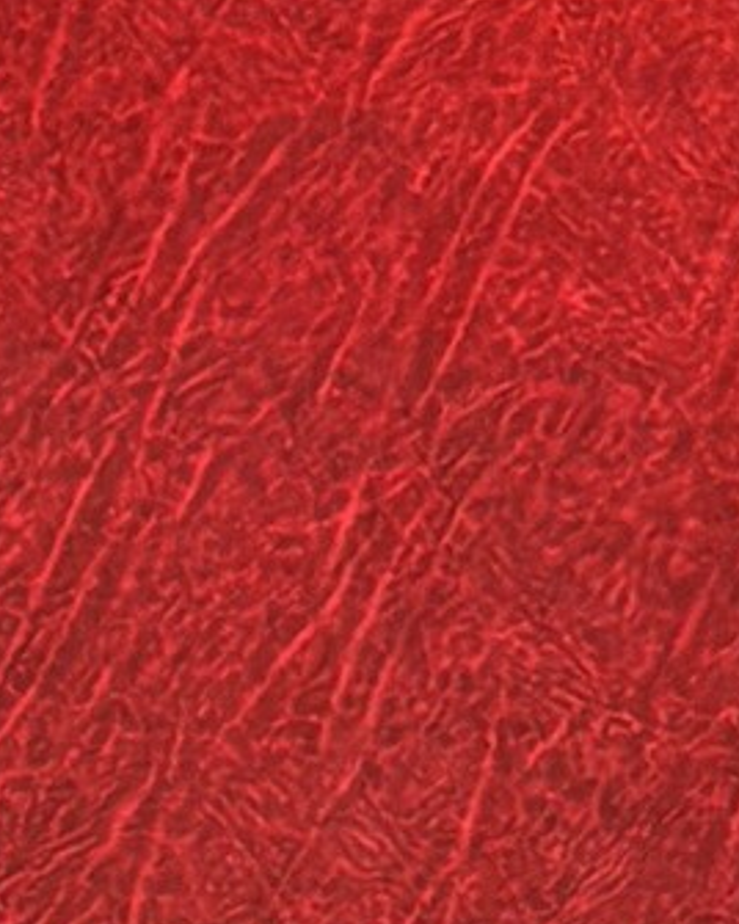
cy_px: 2551
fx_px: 5714
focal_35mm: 209
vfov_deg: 8.2
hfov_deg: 7.2
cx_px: -524
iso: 640
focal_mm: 6.76
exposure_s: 1/30
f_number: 1.78
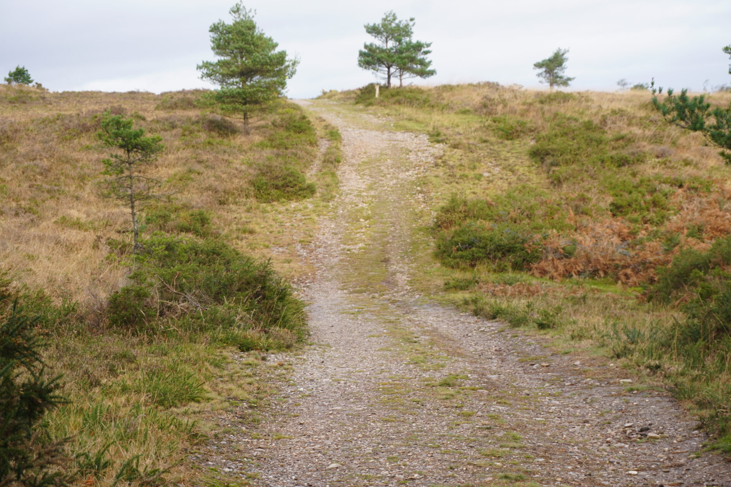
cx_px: 362
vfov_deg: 17.9
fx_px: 1543
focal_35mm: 76
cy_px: 244
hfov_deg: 26.7
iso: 100
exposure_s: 1/80
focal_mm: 50
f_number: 5.6
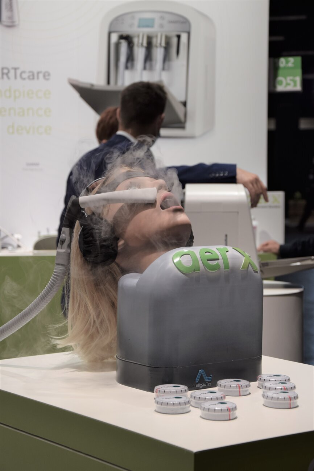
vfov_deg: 26.0
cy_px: 236
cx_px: 157
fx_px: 1020
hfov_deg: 17.5
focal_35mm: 78
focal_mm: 52
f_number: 6.3
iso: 400
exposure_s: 1/160
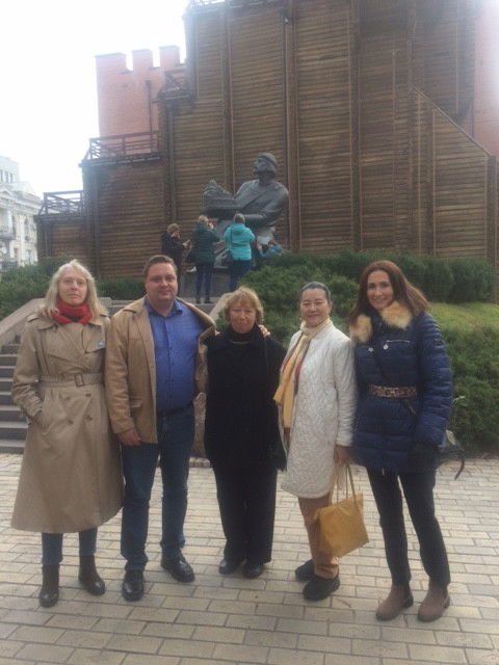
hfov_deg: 48.2
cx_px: 250
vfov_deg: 61.7
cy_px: 332
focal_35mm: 29
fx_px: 557
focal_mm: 4.15
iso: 32
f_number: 2.2
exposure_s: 1/406
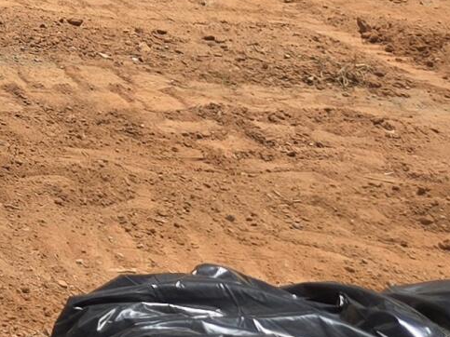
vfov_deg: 8.6
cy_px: -674
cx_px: -855
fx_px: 1859
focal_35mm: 143
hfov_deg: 10.4
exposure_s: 1/1429
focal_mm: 6.3
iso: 12
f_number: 1.7
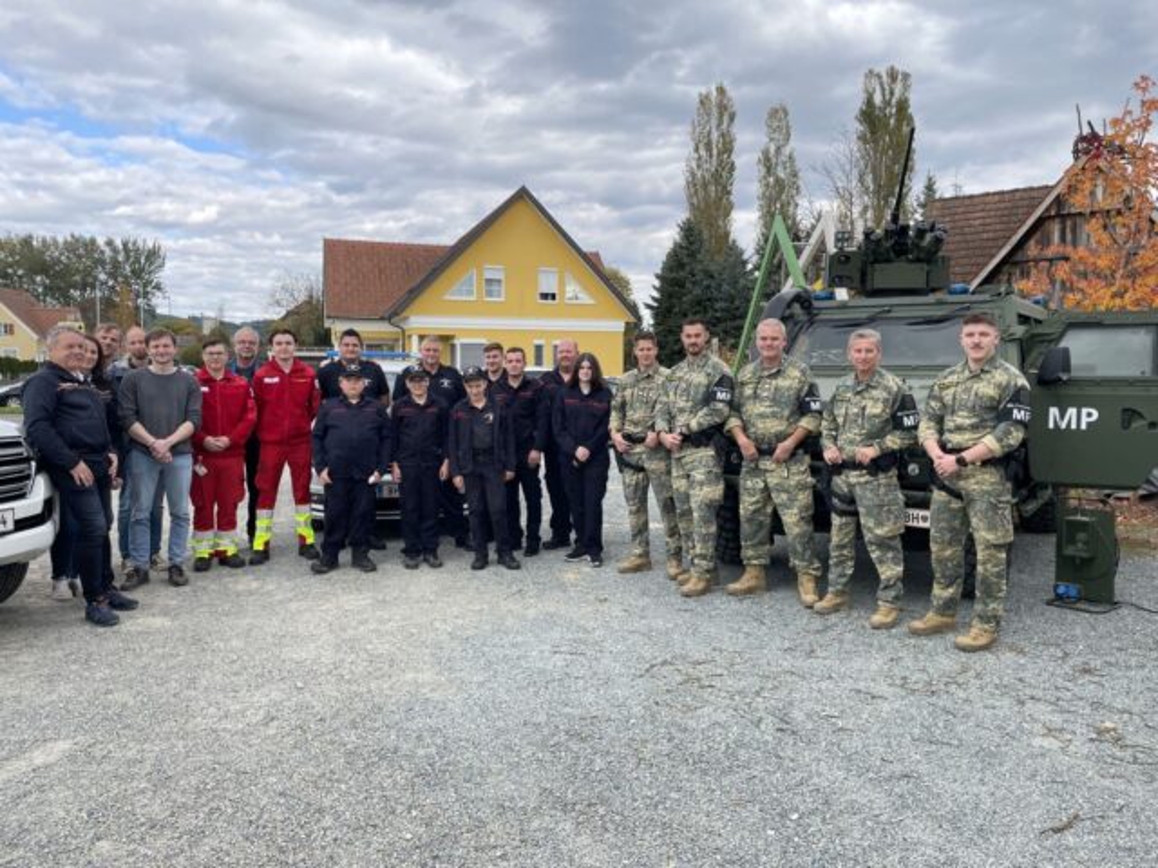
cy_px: 434
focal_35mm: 26
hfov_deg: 67.3
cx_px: 579
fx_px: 870
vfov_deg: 53.1
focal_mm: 4.2
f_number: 1.6
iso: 32
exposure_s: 1/979
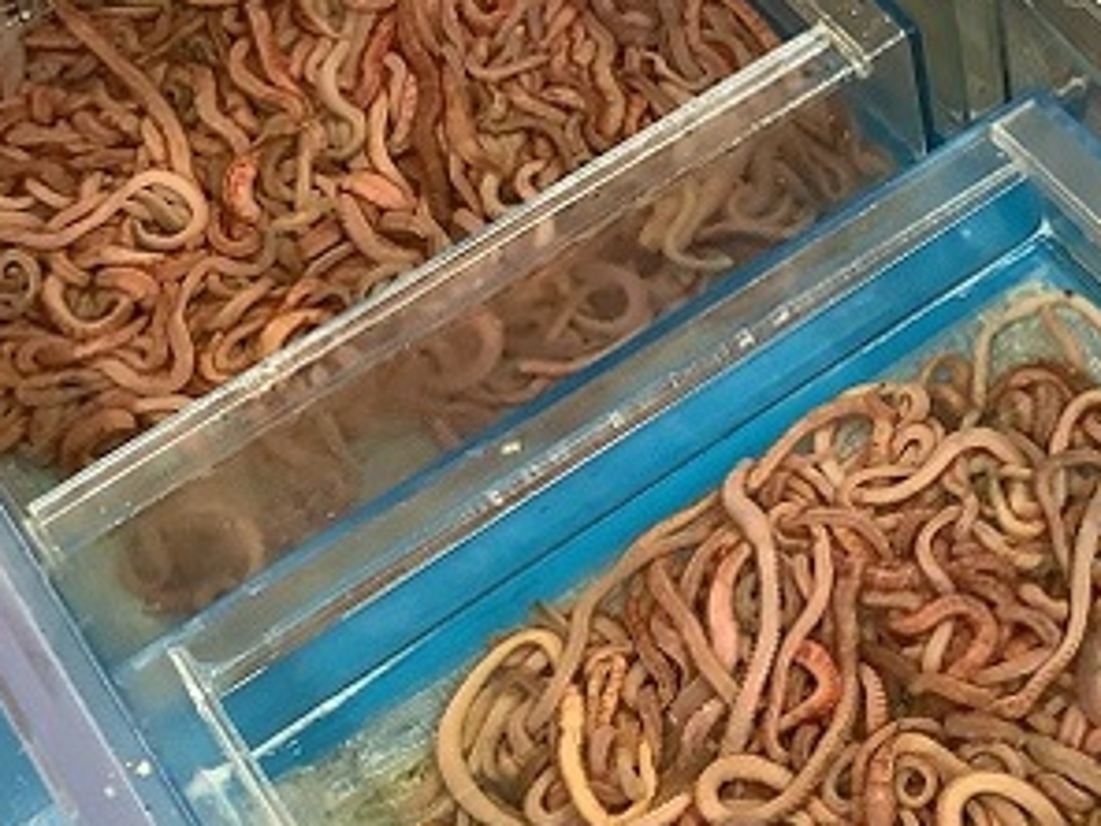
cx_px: 1138
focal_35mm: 67
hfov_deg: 27.1
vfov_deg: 21.9
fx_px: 2131
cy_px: 339
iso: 200
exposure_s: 1/50
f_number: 2.4
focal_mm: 3.3
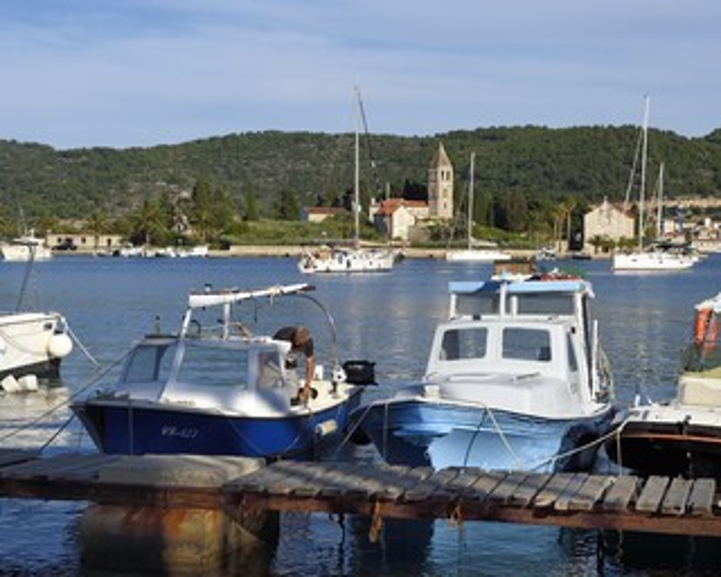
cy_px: 282
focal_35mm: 64
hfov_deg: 29.5
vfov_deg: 23.8
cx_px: 453
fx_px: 1366
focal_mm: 52
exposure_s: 1/500
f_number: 9
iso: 200
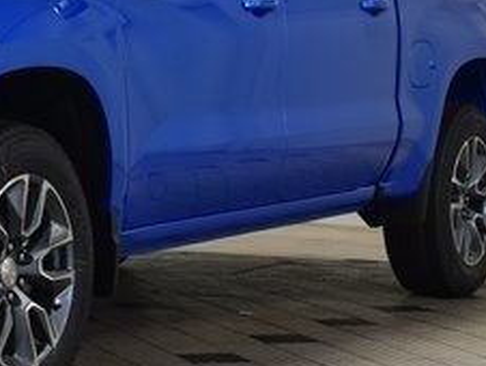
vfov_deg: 9.6
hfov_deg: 12.5
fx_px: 2178
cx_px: -56
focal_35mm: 155
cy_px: 72
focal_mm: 38
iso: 400
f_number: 6.3
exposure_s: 1/20
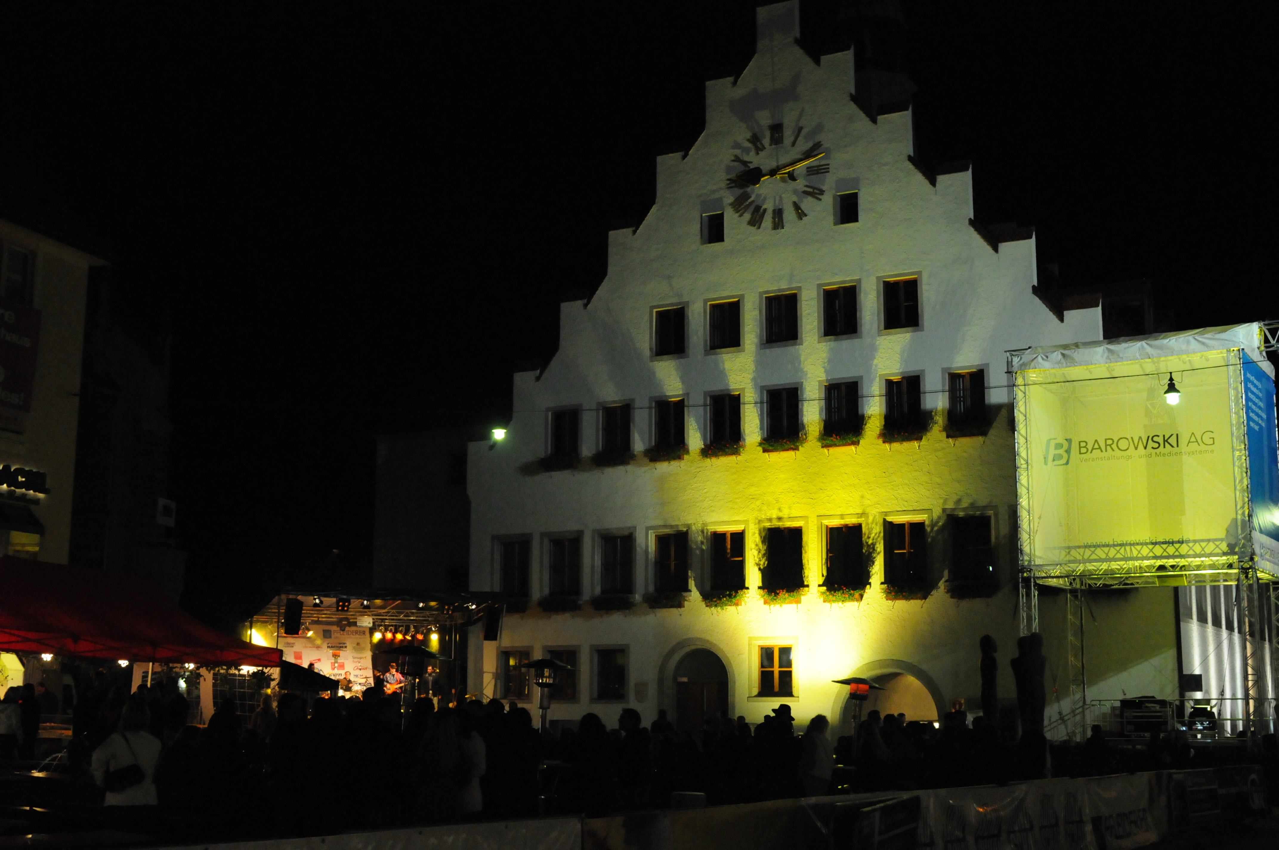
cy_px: 425
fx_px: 1490
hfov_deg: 46.4
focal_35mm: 42
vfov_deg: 31.8
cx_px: 640
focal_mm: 28
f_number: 4
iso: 3200
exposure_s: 1/60
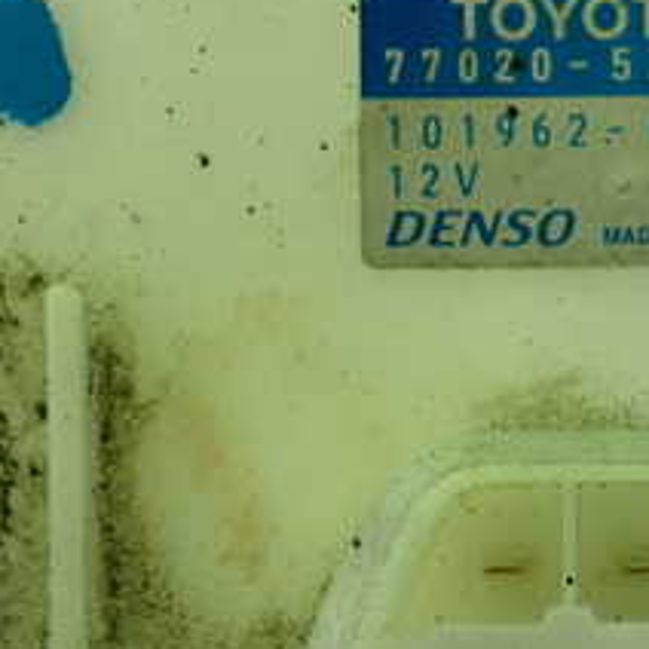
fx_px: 1697
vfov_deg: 21.3
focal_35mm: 80
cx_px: 569
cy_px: 545
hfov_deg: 21.2
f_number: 2.4
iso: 250
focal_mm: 5.79
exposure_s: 1/125
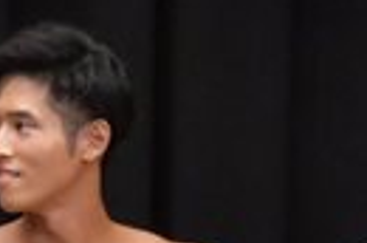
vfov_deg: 1.1
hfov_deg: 1.6
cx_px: -106
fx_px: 13180
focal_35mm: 1296
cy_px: 579
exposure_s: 1/400
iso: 6400
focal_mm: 145
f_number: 5.6
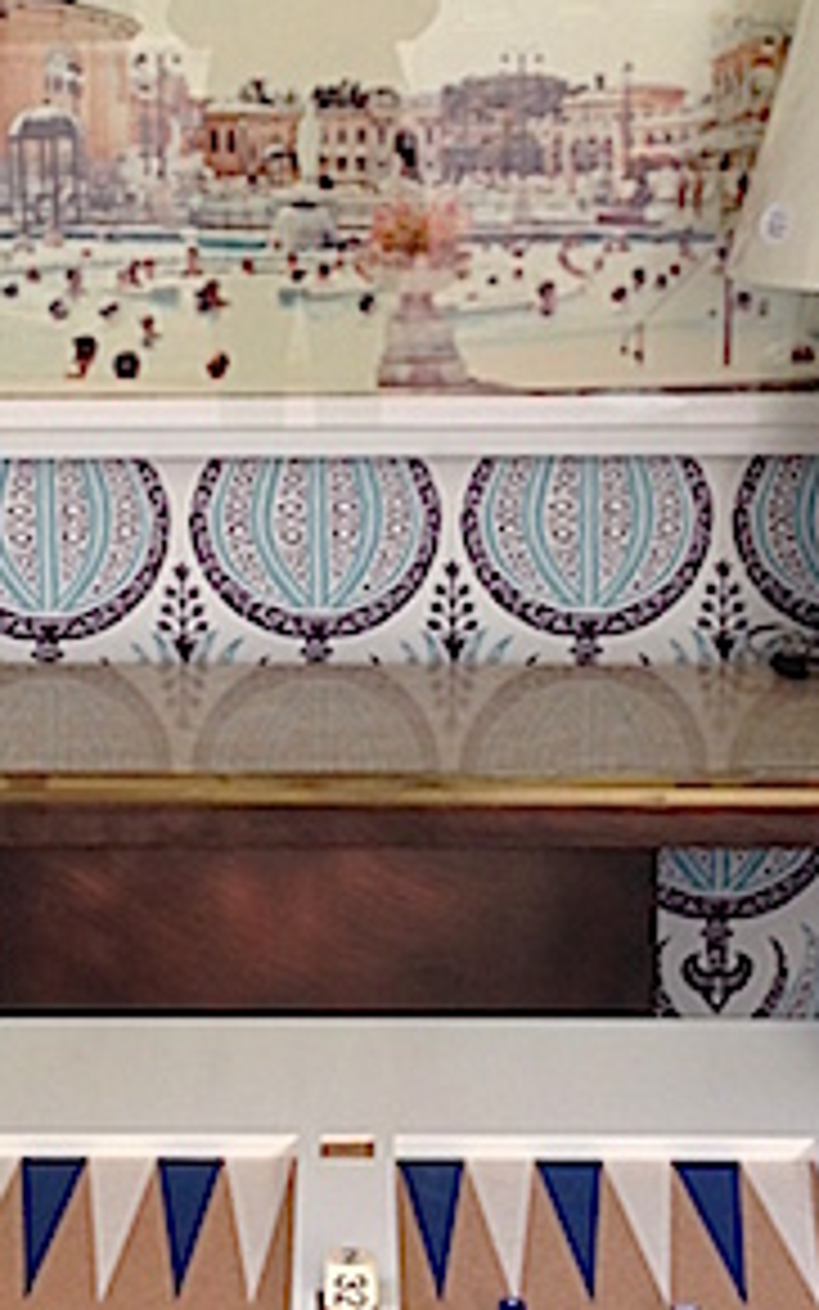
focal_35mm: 96
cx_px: 252
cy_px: 419
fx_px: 3427
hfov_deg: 13.6
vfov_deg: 21.5
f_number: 2.4
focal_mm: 4.12
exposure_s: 1/24
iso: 50
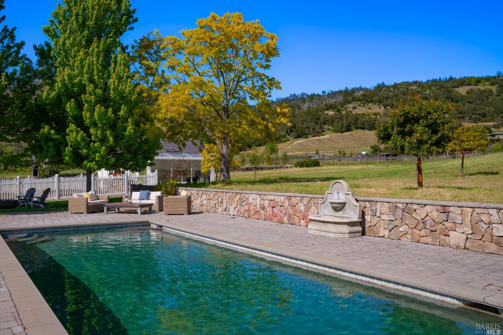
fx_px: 447
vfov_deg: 41.0
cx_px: 220
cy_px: 149
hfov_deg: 58.5
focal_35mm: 32
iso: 100
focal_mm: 28
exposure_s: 1/250
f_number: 9
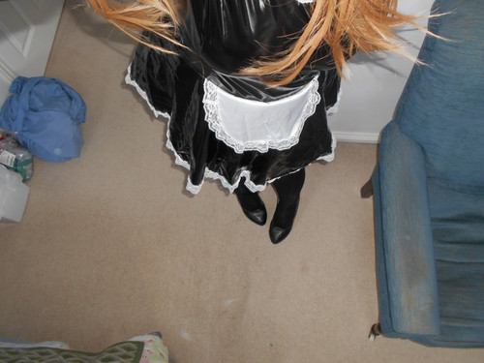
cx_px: 242
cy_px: 182
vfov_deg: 53.1
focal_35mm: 26
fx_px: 364
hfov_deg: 67.3
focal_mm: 4.6
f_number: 3.2
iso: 200
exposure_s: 1/25
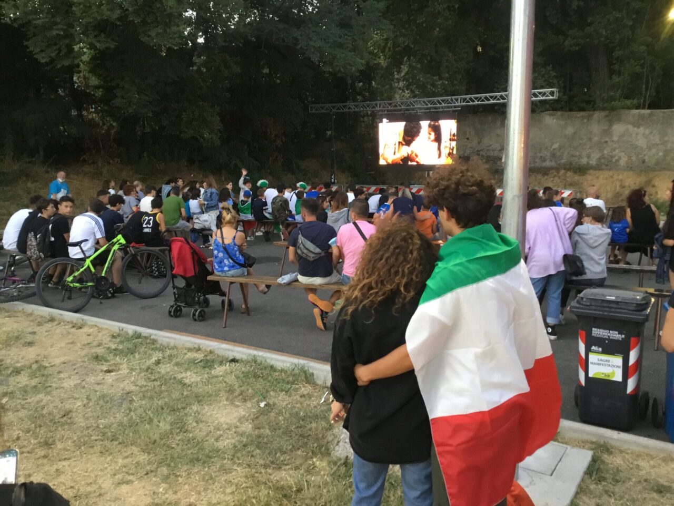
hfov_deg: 58.4
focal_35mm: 31
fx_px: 604
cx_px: 337
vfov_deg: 45.4
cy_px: 253
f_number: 2.4
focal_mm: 3.3
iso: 160
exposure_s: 1/33
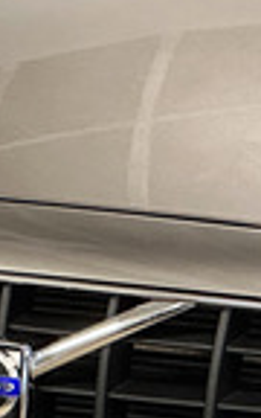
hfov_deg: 3.8
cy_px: 377
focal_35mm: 340
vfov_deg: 6.2
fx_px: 3870
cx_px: 792
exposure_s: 1/35
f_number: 2.8
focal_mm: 9
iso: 500
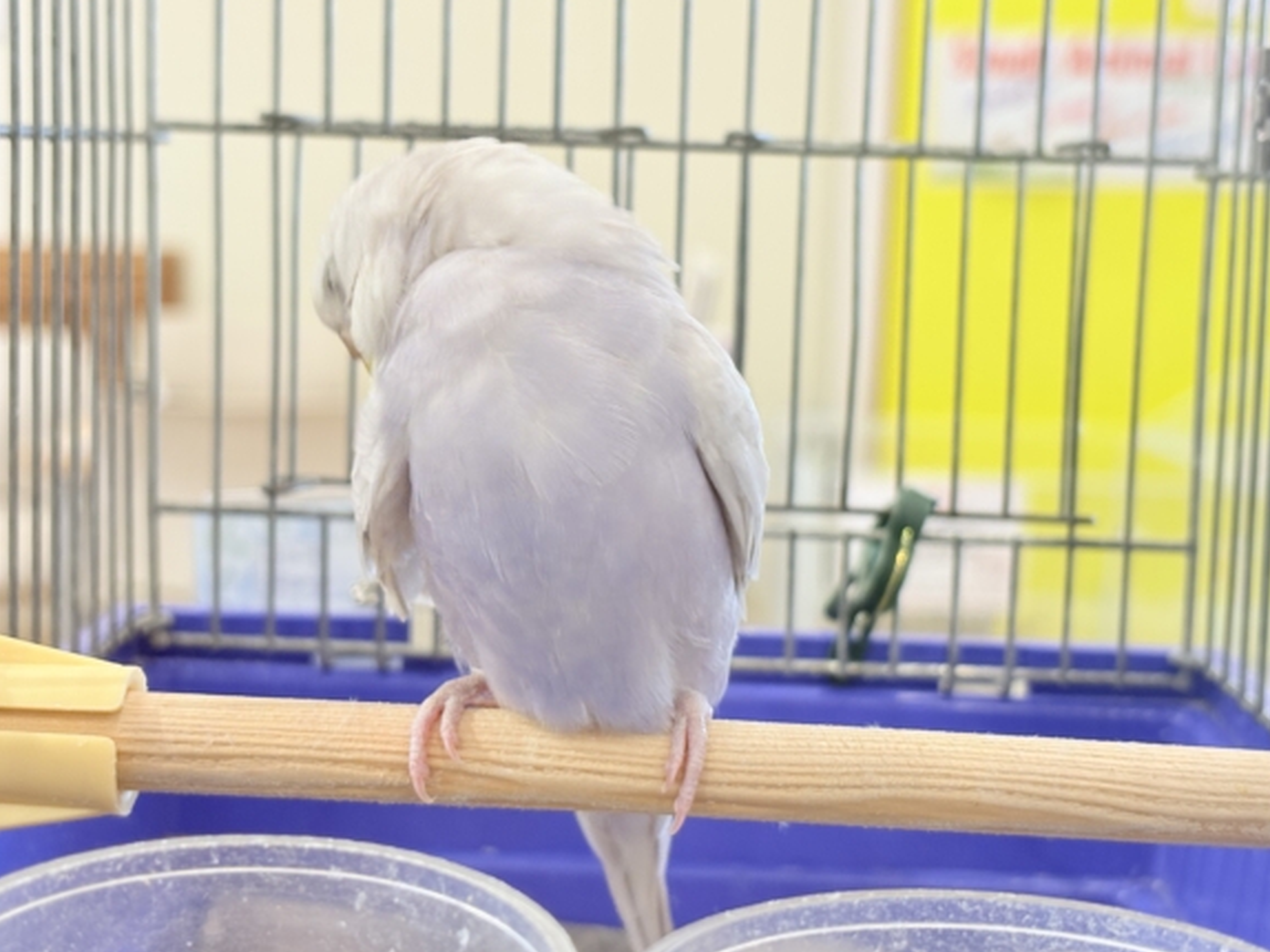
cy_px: 463
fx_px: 2127
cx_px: 670
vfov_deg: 25.2
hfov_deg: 33.2
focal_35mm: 58
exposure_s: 1/100
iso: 100
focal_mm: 5.96
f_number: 1.6
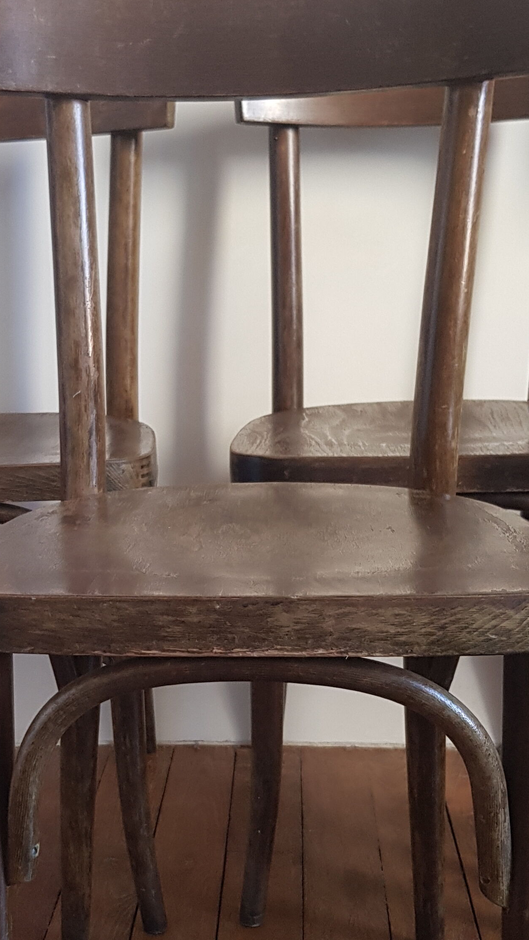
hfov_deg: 23.3
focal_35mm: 51
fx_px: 1271
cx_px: 132
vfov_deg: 40.4
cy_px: 568
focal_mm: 4.2
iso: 160
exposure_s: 1/60
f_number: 1.7
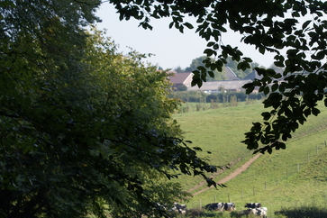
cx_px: 227
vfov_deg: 11.1
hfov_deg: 16.5
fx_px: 1126
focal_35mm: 124
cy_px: 132
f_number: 8
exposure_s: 1/125
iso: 100
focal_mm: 50
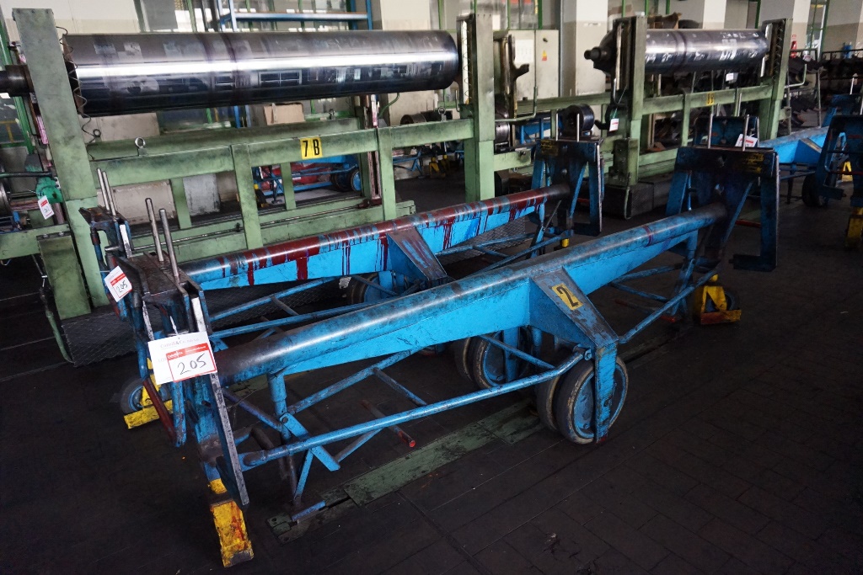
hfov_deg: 73.7
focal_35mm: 24
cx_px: 432
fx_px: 575
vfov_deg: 53.1
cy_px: 288
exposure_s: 1/125
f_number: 3.5
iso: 3200
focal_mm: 16
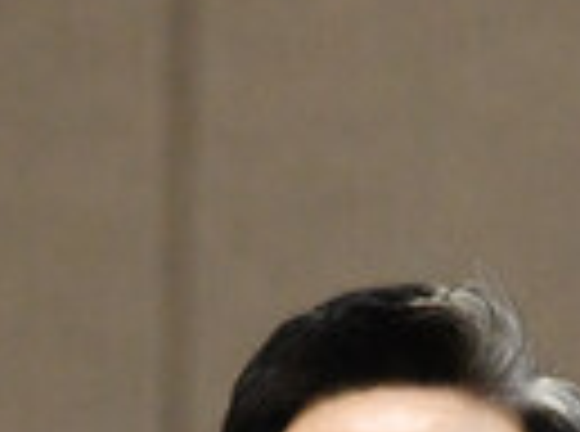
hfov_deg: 0.9
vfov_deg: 0.7
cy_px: 554
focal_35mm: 2242
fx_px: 37461
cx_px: 432
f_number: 6.3
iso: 6400
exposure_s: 1/320
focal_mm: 500
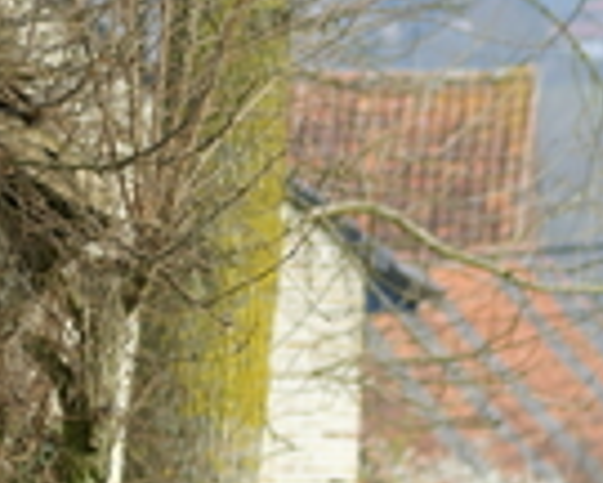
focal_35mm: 688
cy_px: 807
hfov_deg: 2.8
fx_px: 12278
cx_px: -375
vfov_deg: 2.2
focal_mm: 110
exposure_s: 1/200
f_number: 6.3
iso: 100
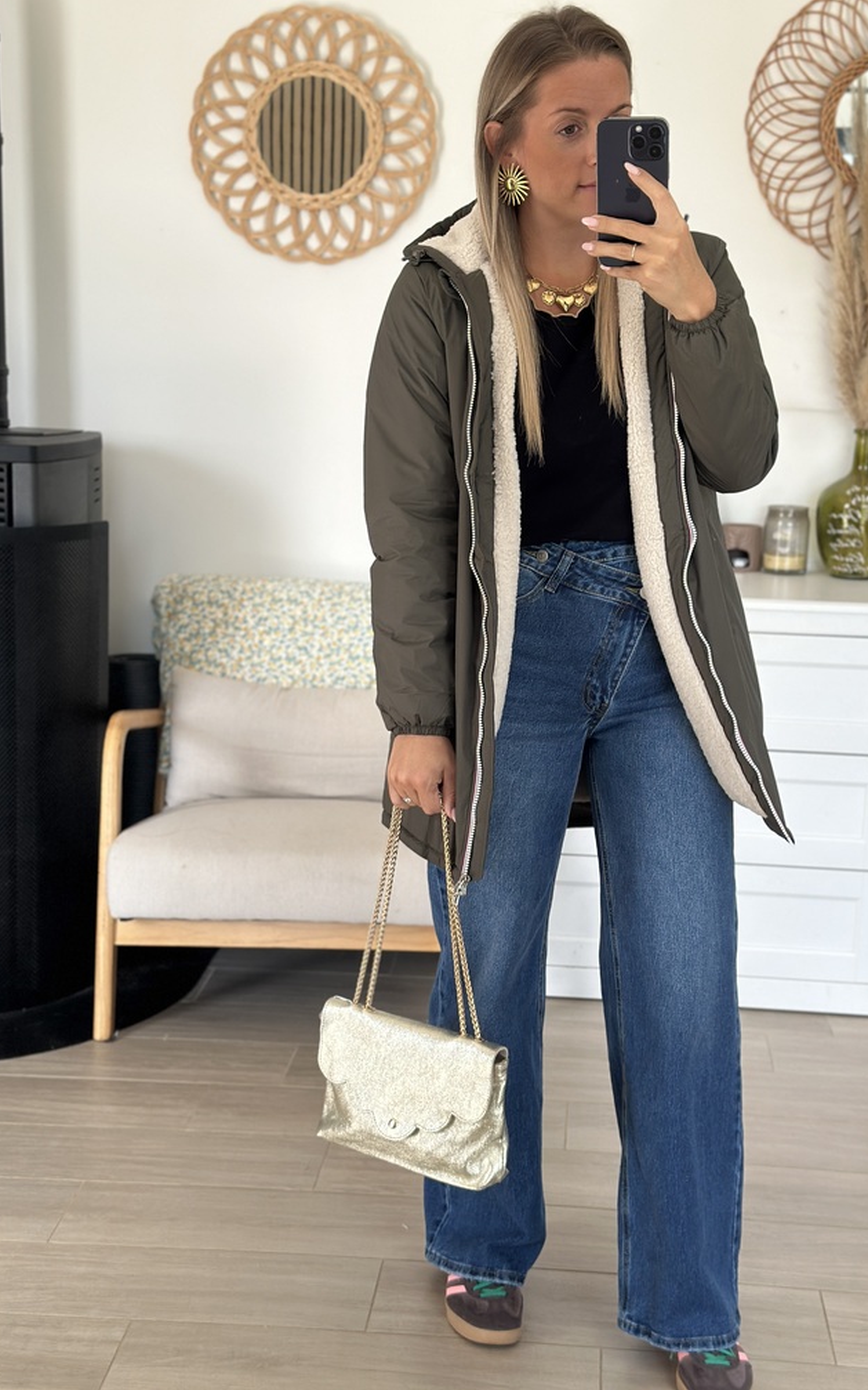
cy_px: 695
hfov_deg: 25.3
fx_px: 1930
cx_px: 512
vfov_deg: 39.6
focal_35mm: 51
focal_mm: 6.86
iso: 80
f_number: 1.78
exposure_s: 1/347
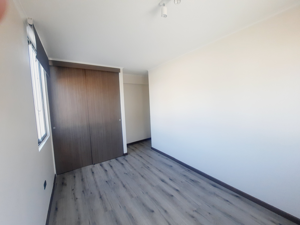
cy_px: 112
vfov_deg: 89.9
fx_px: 113
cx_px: 150
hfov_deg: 106.2
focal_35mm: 13
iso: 80
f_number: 2.2
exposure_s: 1/100
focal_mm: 1.74
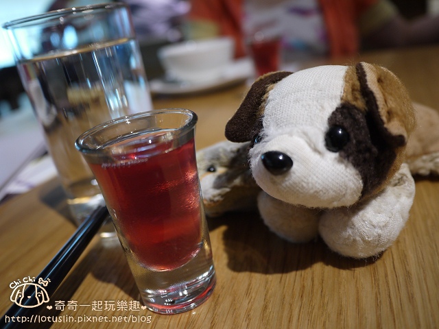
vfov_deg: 49.7
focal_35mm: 28
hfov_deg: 63.4
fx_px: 355
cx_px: 220
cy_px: 164
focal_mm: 14
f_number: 2.5
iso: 160
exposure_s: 1/60
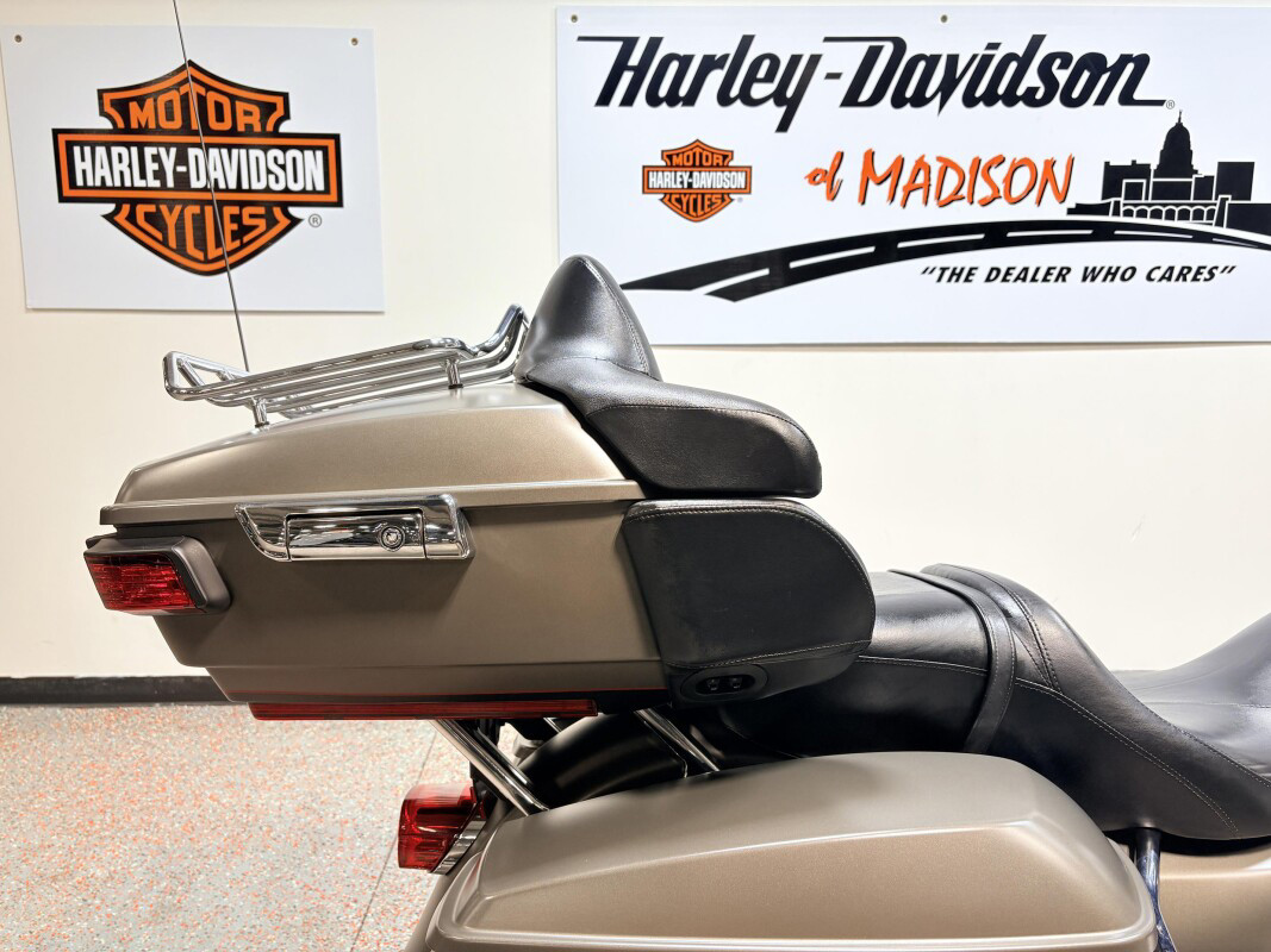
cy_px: 476
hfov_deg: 67.3
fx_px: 955
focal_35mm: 26
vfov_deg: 53.1
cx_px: 636
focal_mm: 5.96
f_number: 1.6
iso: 50
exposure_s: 1/120
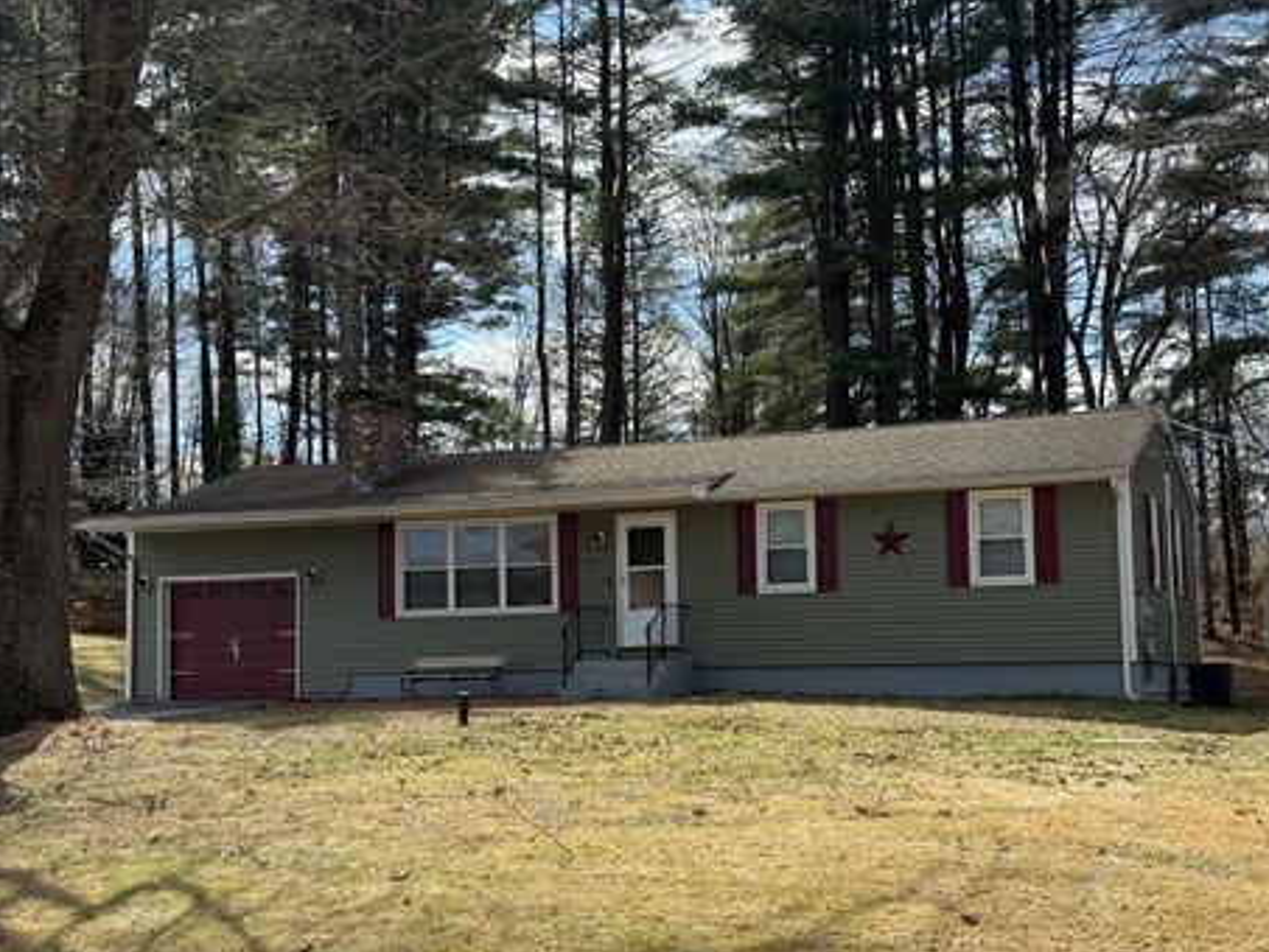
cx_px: 608
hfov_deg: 36.2
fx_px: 1943
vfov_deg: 27.5
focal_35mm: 53
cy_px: 519
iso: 80
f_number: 1.78
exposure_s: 1/3891
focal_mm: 6.76
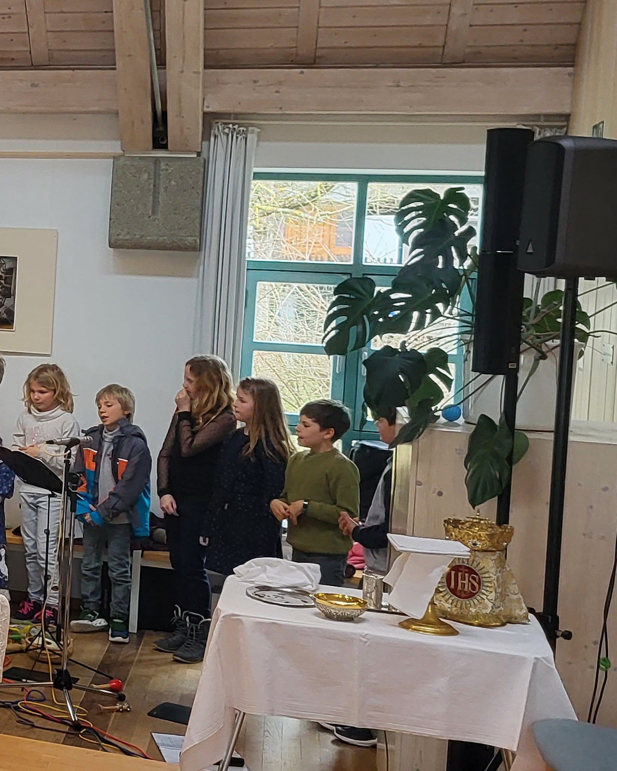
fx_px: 1575
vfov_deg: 27.5
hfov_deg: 18.9
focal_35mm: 69
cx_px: -365
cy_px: 307
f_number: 1.8
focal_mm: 5.4
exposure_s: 1/100
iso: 160
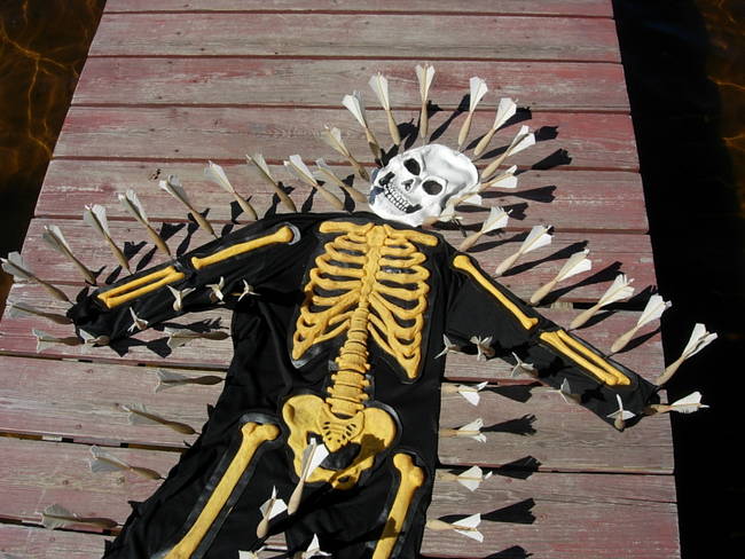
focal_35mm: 38
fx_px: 818
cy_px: 280
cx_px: 372
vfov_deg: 37.7
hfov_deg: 49.0
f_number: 4.8
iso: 64
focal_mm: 7.8
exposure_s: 1/939
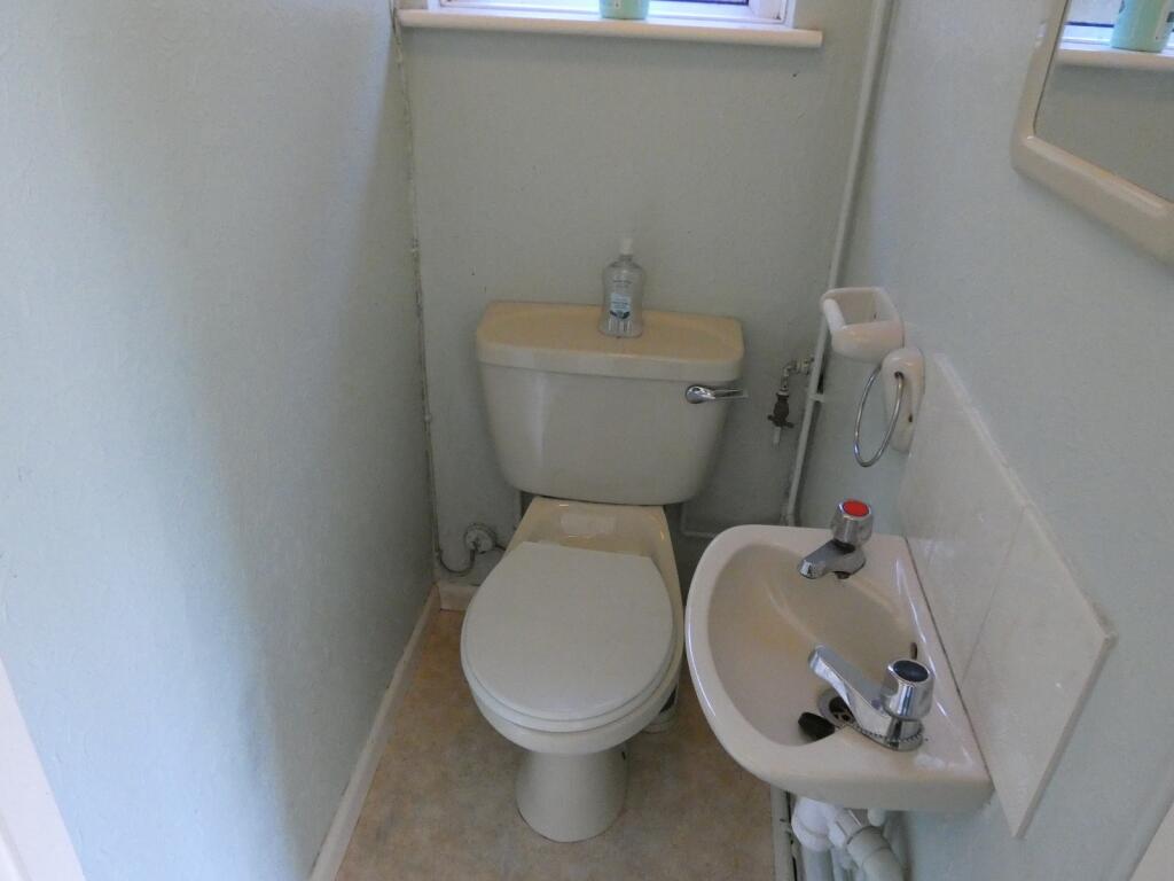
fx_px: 848
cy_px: 440
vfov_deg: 54.9
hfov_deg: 69.4
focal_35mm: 25
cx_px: 587
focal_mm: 4.4
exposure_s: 1/125
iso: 1250
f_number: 3
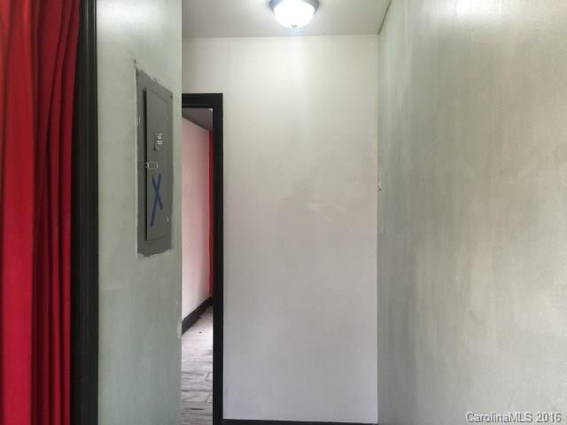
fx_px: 475
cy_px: 212
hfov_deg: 61.7
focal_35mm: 29
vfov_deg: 48.2
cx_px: 284
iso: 100
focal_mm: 4.15
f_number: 2.2
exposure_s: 1/15
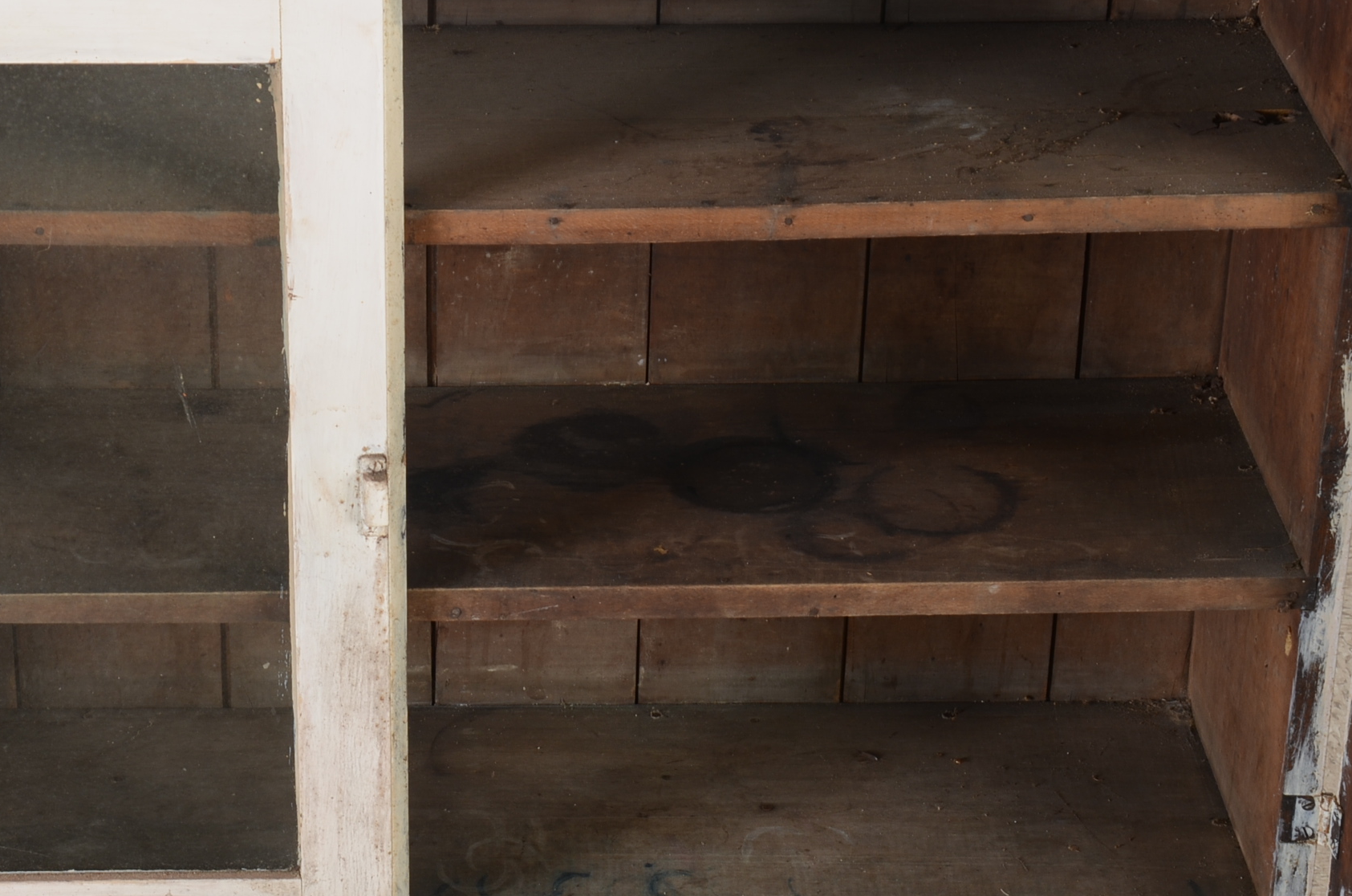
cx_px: 477
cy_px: 397
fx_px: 3700
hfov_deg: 20.6
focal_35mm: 99
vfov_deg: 13.8
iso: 125
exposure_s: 1/100
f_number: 13
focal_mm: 45
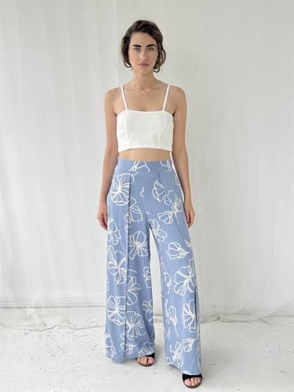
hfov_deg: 30.3
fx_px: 543
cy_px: 196
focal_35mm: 48
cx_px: 147
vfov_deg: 39.6
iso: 64
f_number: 1.78
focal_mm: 6.76
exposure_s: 1/349
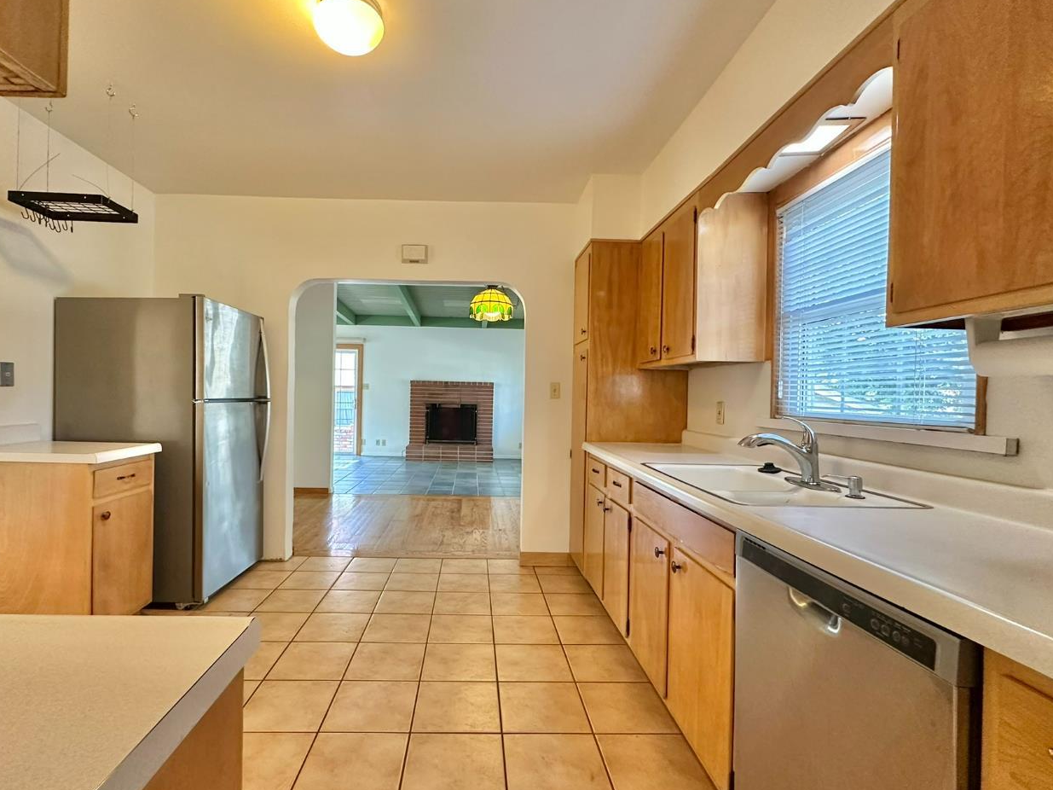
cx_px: 482
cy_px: 401
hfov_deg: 90.8
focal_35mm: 17
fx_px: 517
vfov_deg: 74.7
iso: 320
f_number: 2.2
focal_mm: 2.22
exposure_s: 1/60
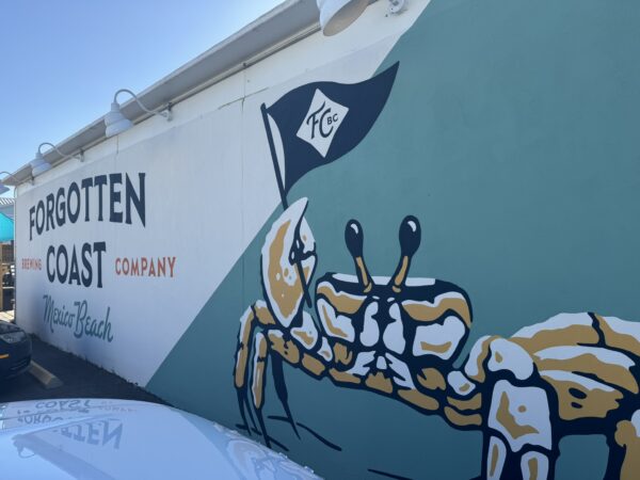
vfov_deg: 56.8
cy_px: 240
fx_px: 444
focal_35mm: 24
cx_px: 320
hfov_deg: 71.6
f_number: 1.78
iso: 80
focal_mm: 6.76
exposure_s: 1/2331
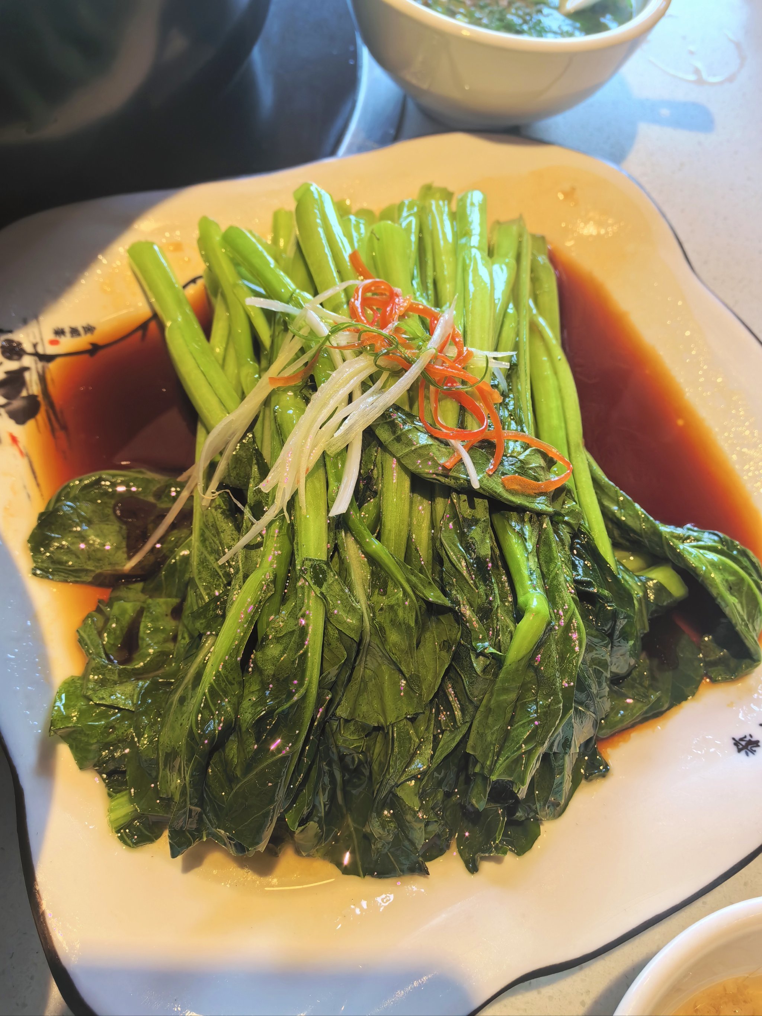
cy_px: 508
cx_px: 381
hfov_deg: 51.4
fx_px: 793
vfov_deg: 65.3
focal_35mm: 27
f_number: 2.8
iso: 50
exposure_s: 1/118
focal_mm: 5.75
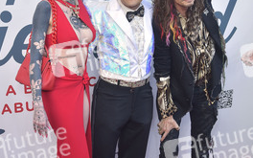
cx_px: 126
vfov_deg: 19.1
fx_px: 469
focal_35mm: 68
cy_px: 102
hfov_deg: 30.2
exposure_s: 1/250
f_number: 6.3
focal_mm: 44
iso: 500
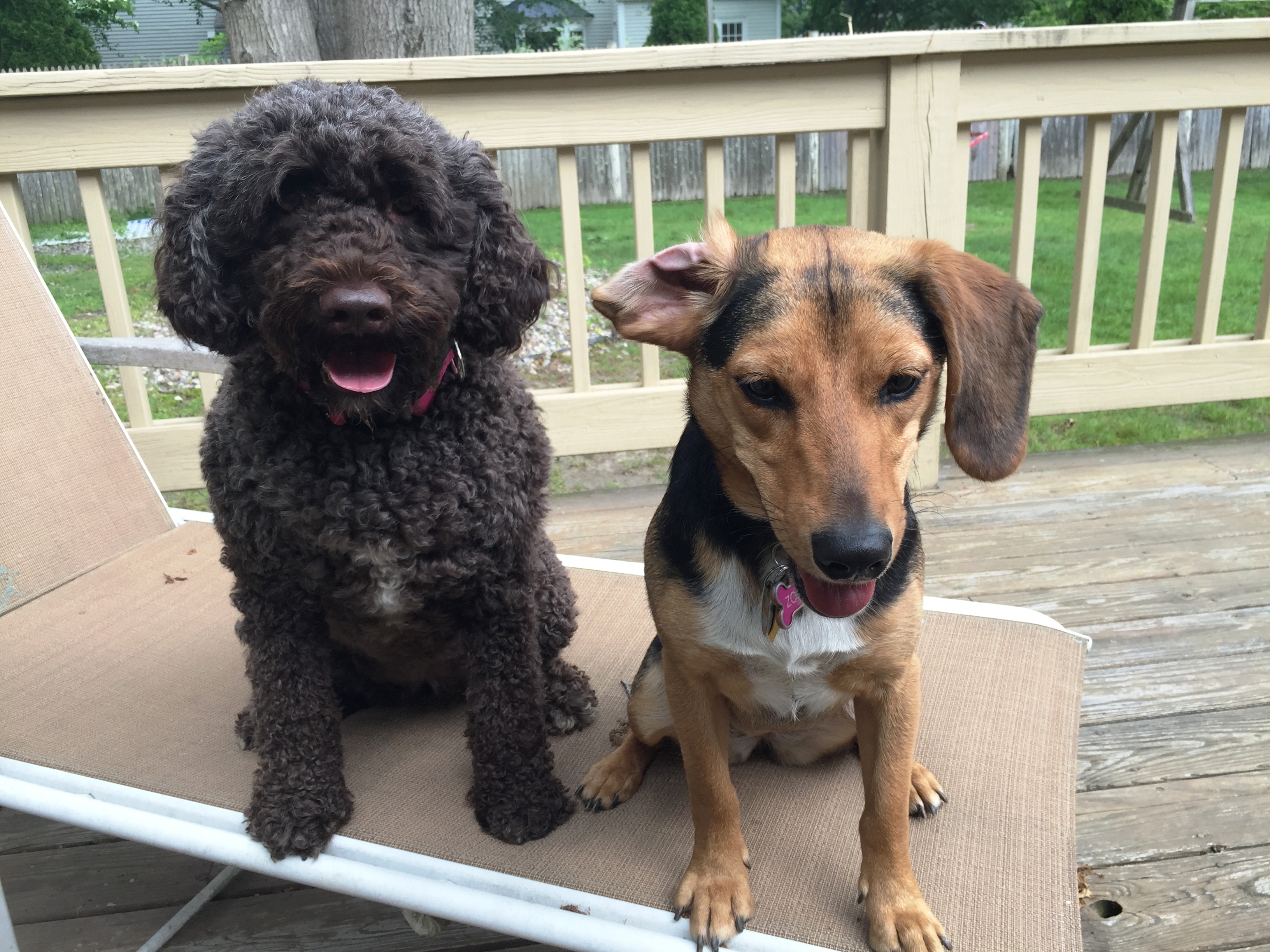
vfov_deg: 48.2
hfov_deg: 61.7
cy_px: 476
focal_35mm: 29
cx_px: 635
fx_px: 1064
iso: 32
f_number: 2.2
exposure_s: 1/214
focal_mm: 4.15
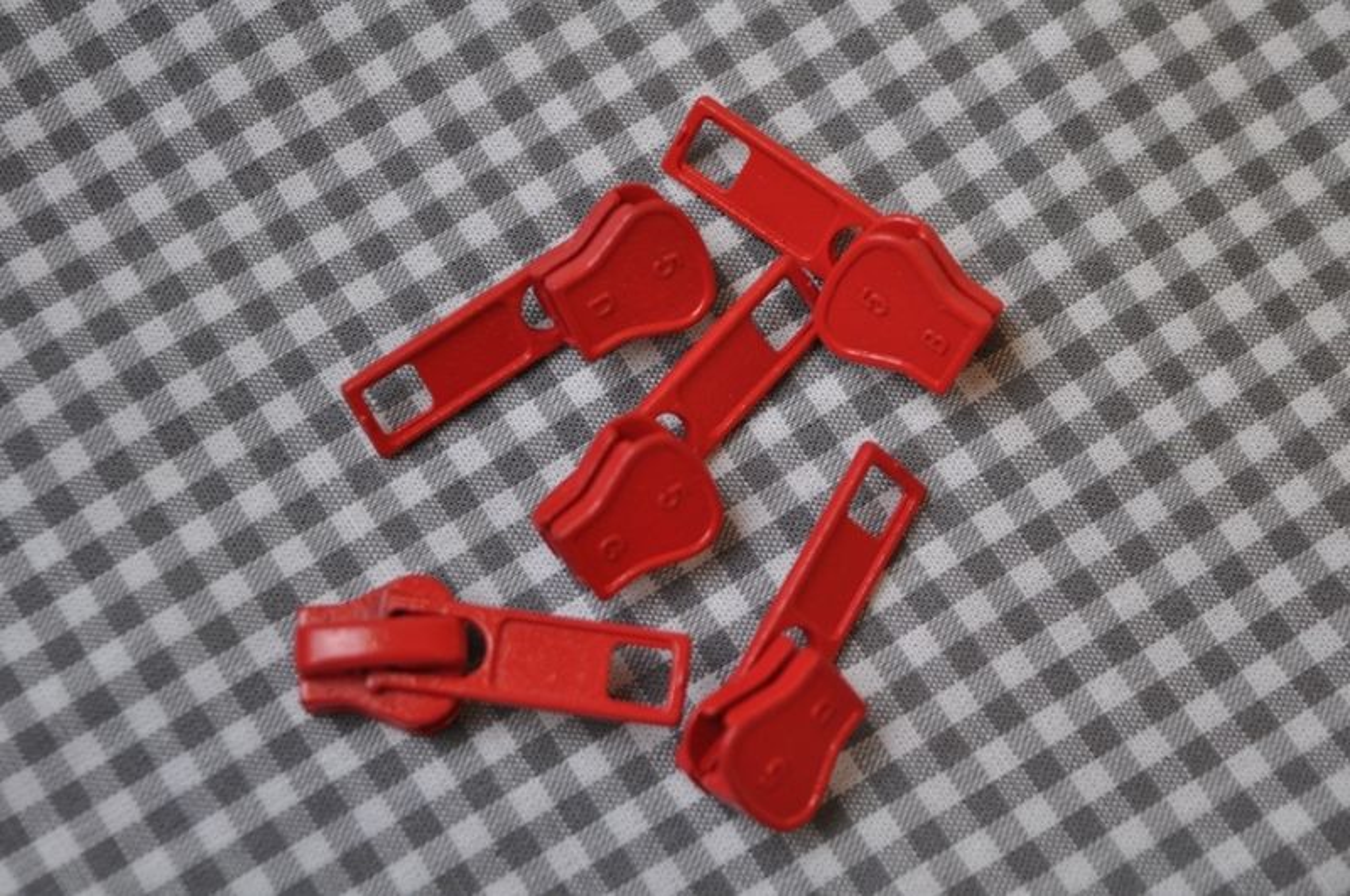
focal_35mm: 82
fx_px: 3089
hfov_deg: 24.7
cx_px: 675
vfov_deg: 16.5
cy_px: 448
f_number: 5.6
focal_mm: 55
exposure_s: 1/100
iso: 400
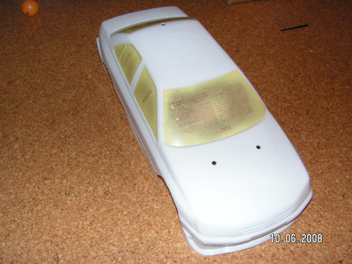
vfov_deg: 39.7
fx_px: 366
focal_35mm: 36
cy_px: 132
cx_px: 176
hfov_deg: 51.4
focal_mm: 6
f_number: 3.2
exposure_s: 1/40
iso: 200
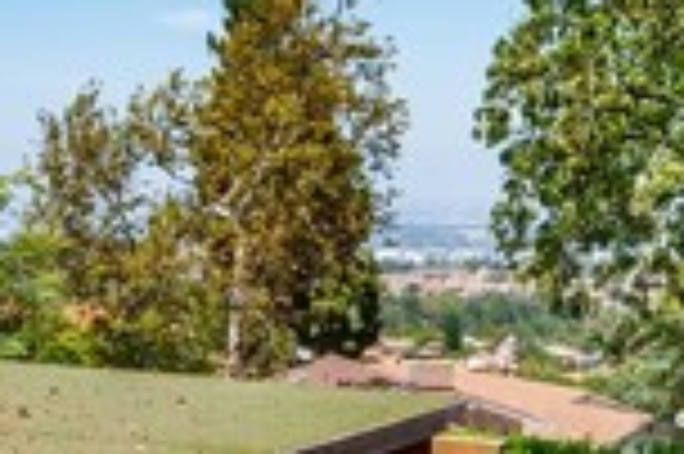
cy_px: 474
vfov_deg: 17.4
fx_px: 1442
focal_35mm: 76
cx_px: 166
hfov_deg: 26.3
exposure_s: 1/80
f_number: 14
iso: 200
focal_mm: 12
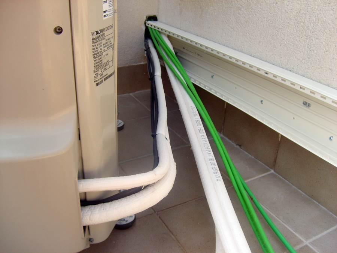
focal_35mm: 35
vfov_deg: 40.7
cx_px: 168
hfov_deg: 52.6
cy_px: 126
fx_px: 341
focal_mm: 5.8
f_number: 2.8
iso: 50
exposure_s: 1/350
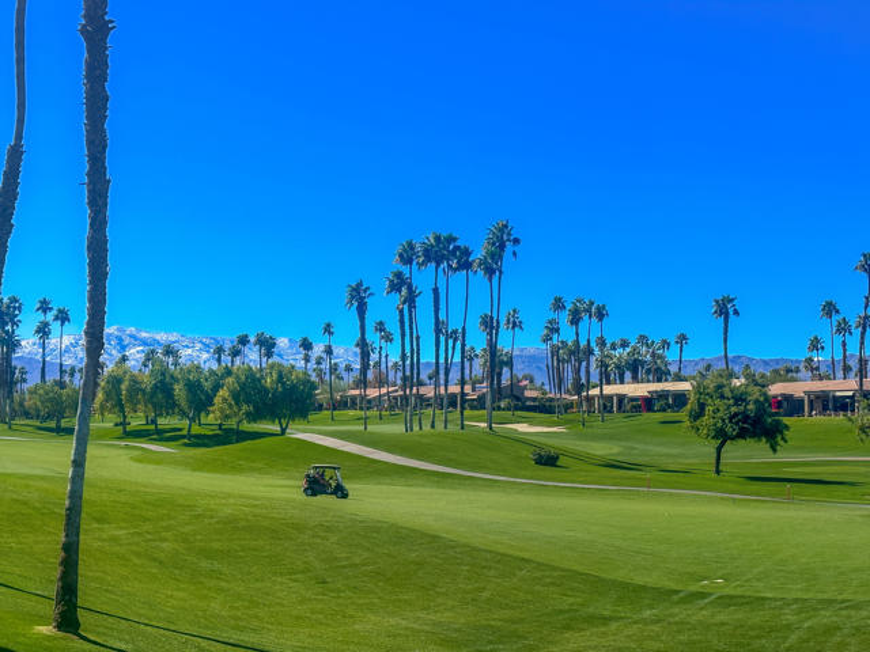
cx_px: 435
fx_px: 1206
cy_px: 326
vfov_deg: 30.3
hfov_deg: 39.7
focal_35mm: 48
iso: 64
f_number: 1.8
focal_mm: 6.86
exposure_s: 1/4800
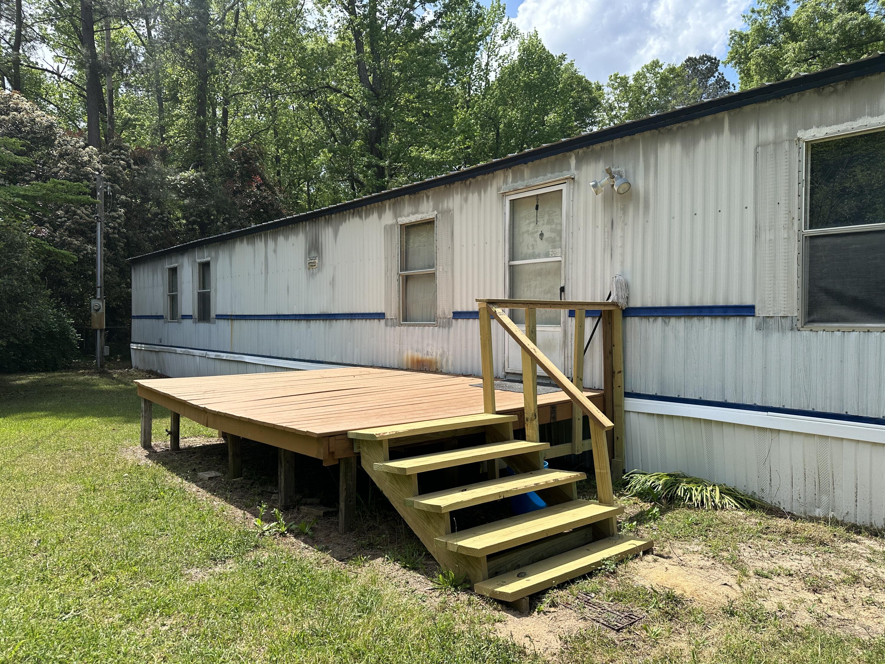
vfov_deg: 56.8
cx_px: 442
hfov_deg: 71.6
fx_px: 614
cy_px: 332
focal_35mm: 24
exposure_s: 1/3717
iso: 80
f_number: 1.78
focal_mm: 6.86
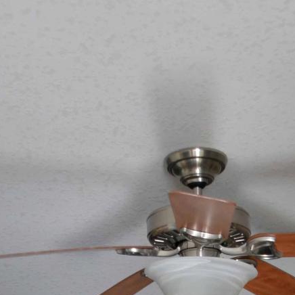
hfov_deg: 16.5
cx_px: 237
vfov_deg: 13.4
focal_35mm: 105
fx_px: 1012
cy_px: 644
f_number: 5.6
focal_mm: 18
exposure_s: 1/125
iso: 360
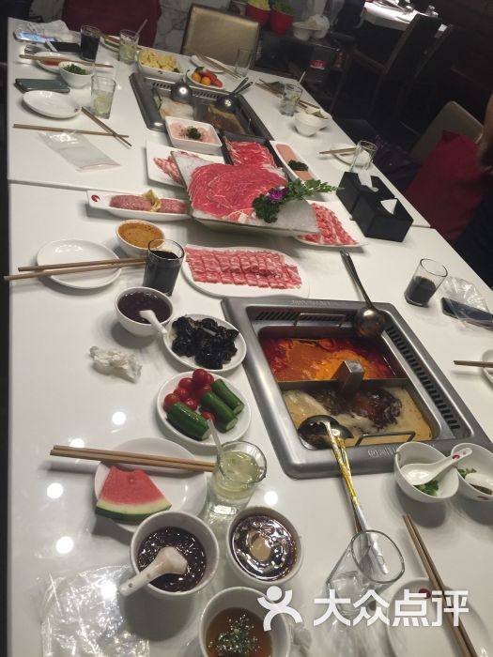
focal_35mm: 29
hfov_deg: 48.2
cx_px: 246
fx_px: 551
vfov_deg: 61.7
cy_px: 328
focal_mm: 4.15
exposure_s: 1/17
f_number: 2.2
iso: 80
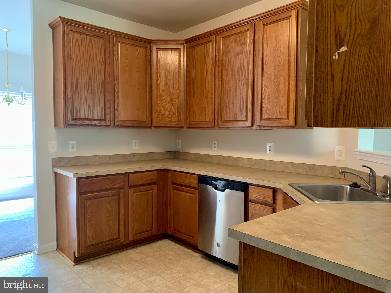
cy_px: 146
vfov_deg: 53.1
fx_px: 294
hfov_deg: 67.3
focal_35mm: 26
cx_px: 196
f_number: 1.8
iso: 400
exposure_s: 1/60
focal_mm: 4.25
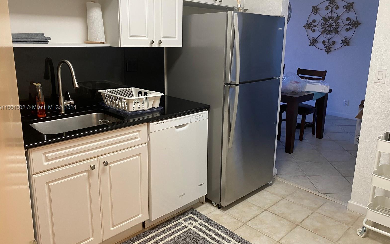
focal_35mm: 28
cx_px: 195
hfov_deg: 66.5
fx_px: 298
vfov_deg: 44.5
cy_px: 108
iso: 125
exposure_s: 1/60
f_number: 1.8
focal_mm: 4.25
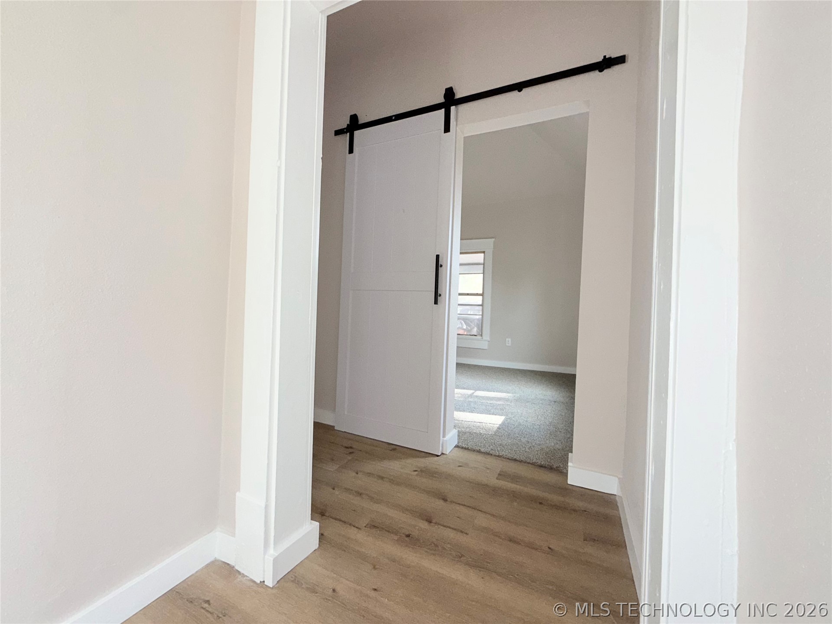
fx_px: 336
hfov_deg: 102.1
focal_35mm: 14
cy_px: 312
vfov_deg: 85.7
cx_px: 416
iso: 80
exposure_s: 1/122
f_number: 2.2
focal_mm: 2.22
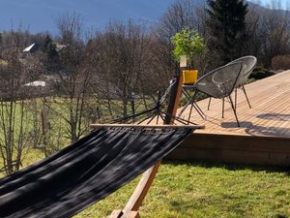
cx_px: 257
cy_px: 18
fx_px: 469
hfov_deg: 32.7
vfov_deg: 25.2
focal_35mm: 56
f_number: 1.8
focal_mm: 3.99
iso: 20
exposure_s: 1/1779
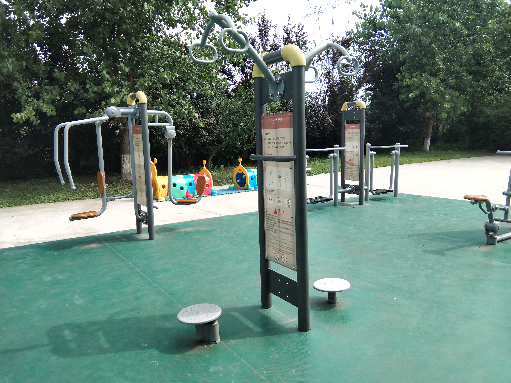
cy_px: 192
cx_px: 256
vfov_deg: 45.4
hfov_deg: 58.4
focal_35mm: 31
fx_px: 458
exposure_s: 1/343
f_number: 2.2
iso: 50
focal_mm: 3.69
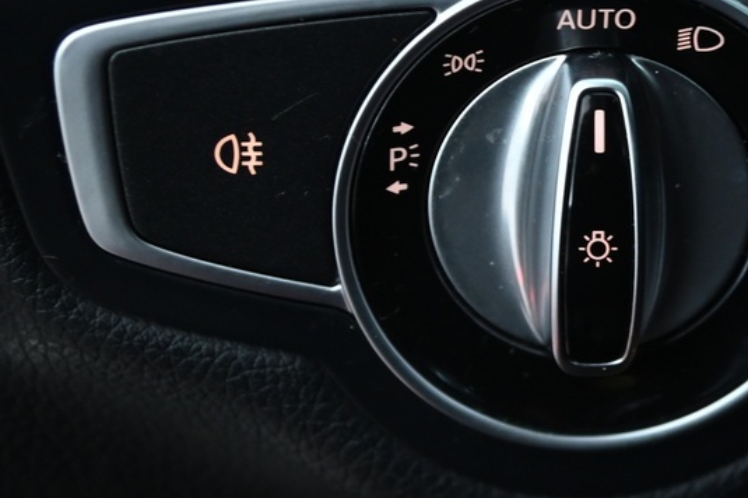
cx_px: 583
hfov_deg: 12.3
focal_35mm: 167
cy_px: 193
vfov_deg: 8.2
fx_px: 3468
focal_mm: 55
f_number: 4
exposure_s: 1/15
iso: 2000
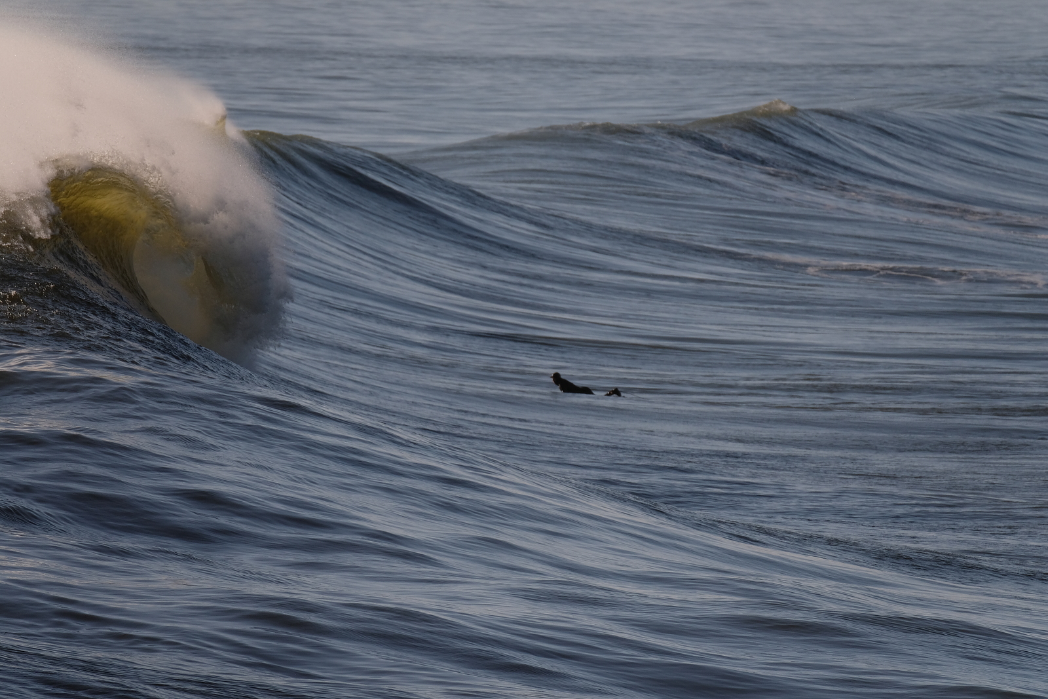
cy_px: 350
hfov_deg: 4.2
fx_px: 14206
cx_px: 524
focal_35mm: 488
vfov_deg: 2.8
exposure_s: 1/4000
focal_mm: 325
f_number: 6.3
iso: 400
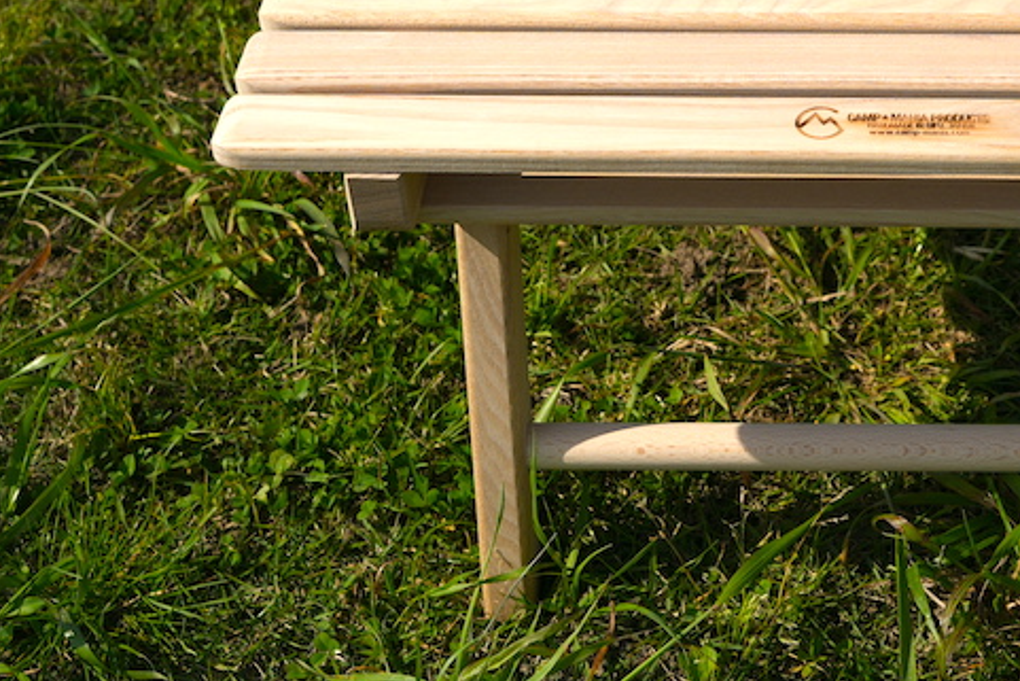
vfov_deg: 16.5
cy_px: 7
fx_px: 2307
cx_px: 882
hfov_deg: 24.3
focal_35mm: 81
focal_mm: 39.2
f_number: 8
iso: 160
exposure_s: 1/1000
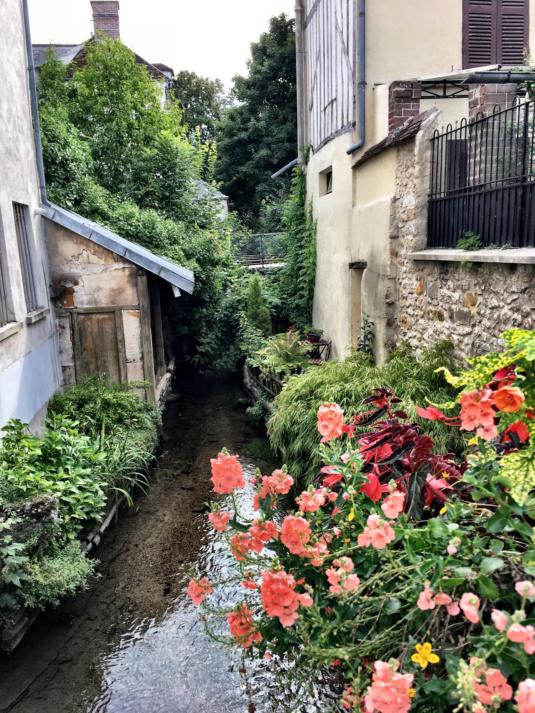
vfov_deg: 61.7
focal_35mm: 29
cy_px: 356
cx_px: 268
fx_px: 598
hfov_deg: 48.2
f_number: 2.2
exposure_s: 1/212
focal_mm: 4.15
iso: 25
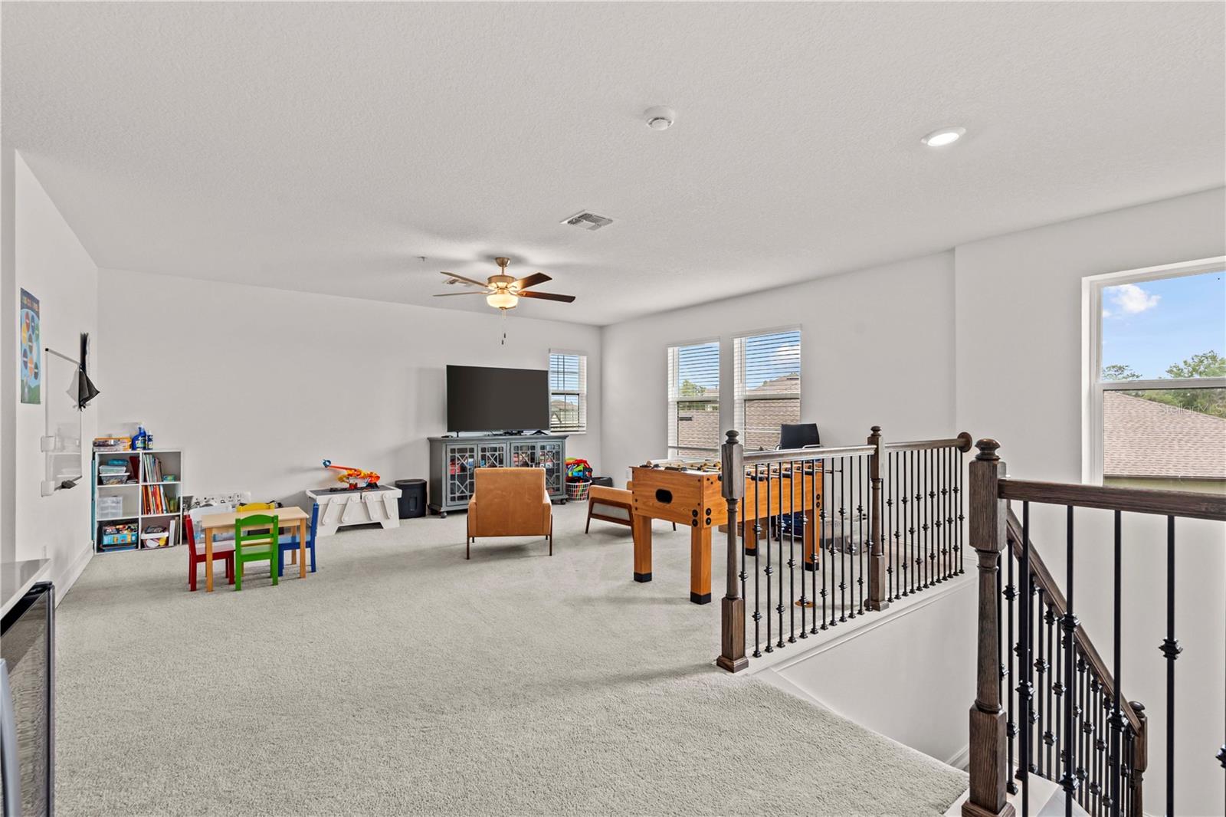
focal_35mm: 16
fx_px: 545
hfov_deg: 96.7
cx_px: 613
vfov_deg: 73.7
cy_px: 408
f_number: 8
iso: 250
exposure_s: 1/4
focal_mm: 16
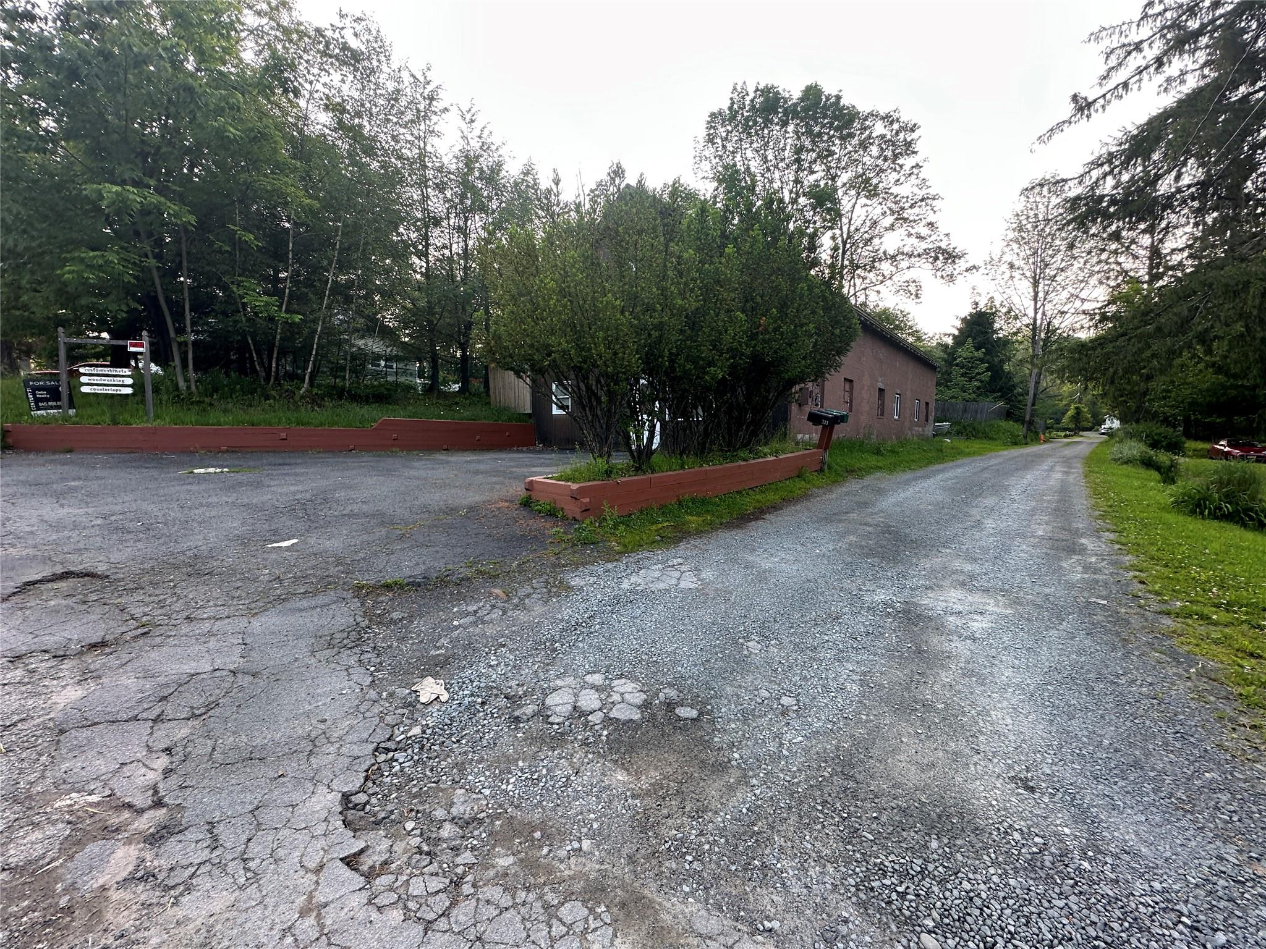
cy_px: 474
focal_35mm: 14
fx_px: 512
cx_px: 633
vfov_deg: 85.7
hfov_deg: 102.1
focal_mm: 2.22
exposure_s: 1/123
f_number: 2.2
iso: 40
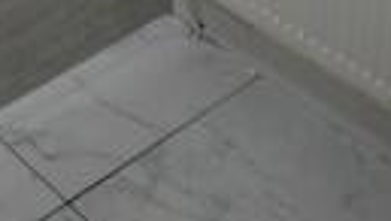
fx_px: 1080
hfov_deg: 20.1
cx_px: 30
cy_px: -198
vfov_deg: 10.8
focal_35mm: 104
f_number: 4
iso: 800
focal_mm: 18
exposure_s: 1/125
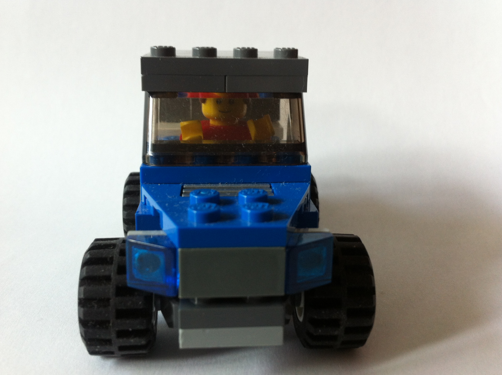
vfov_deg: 37.6
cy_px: 180
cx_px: 246
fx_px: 550
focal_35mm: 38
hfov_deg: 49.0
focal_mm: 3.85
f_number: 2.8
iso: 80
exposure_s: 1/30
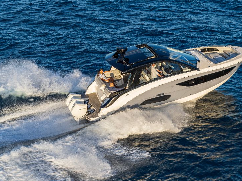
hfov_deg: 25.9
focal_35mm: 75
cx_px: 162
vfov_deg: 19.6
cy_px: 74
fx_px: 524
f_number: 7.1
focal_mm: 57
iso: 100
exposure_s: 1/200
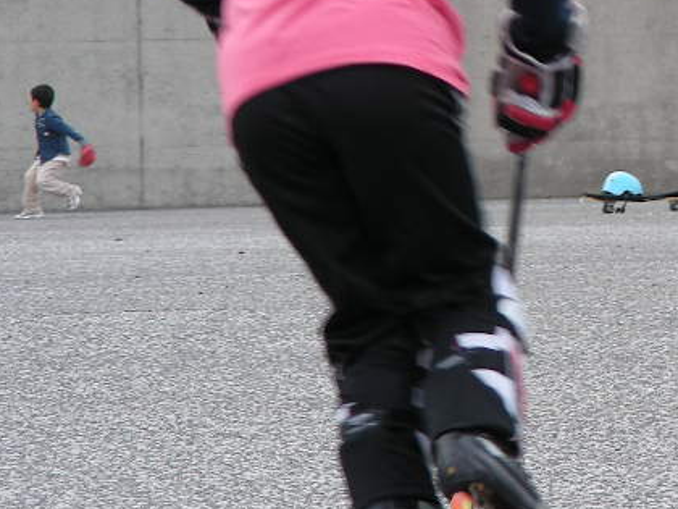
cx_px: 717
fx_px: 9362
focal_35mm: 478
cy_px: 105
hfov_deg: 4.1
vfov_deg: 3.1
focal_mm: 32.7
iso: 50
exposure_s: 1/88.5
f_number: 3.5
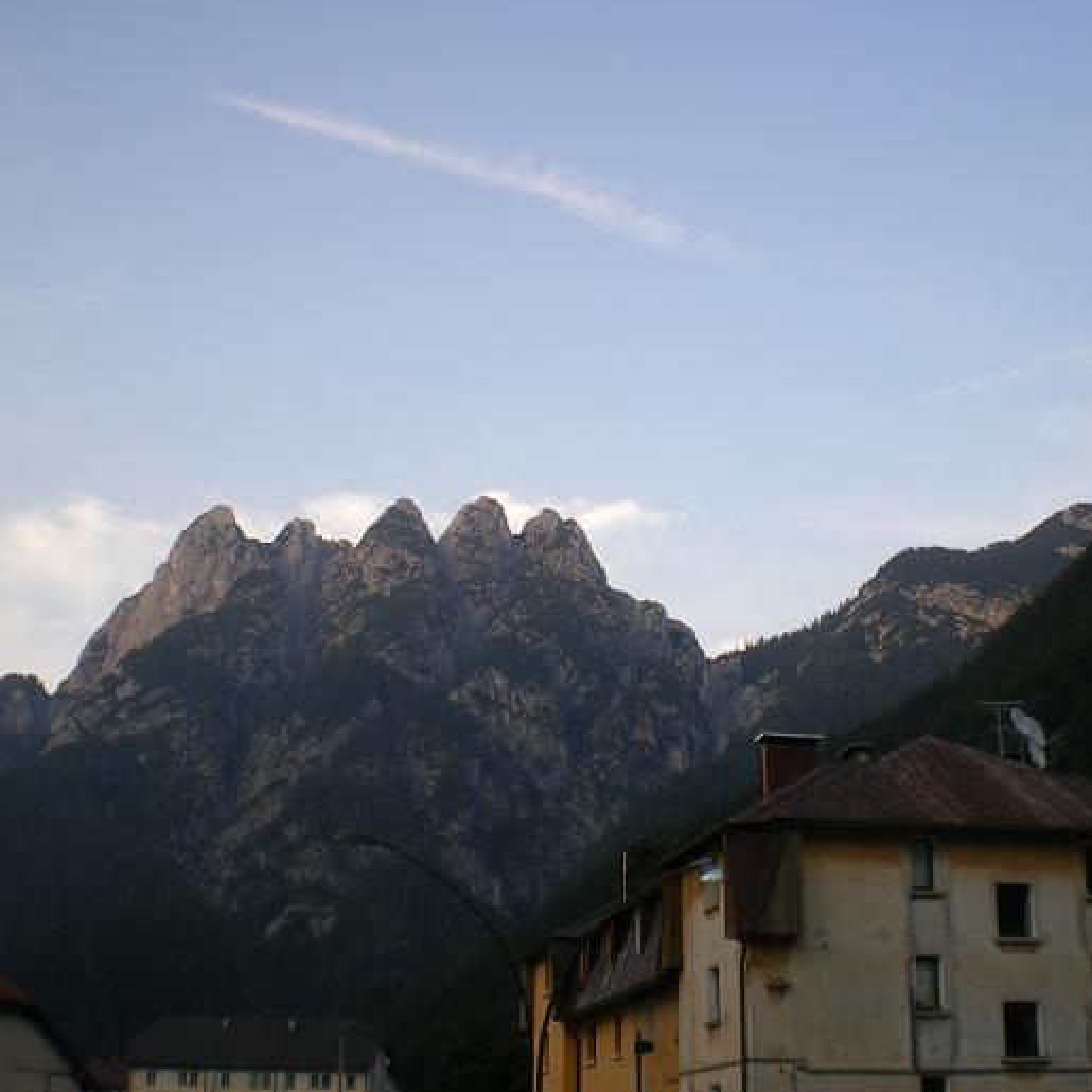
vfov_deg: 36.1
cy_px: 543
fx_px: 1677
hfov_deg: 36.0
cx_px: 577
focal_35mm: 47
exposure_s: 1/80
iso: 64
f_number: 4.6
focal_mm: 6.3
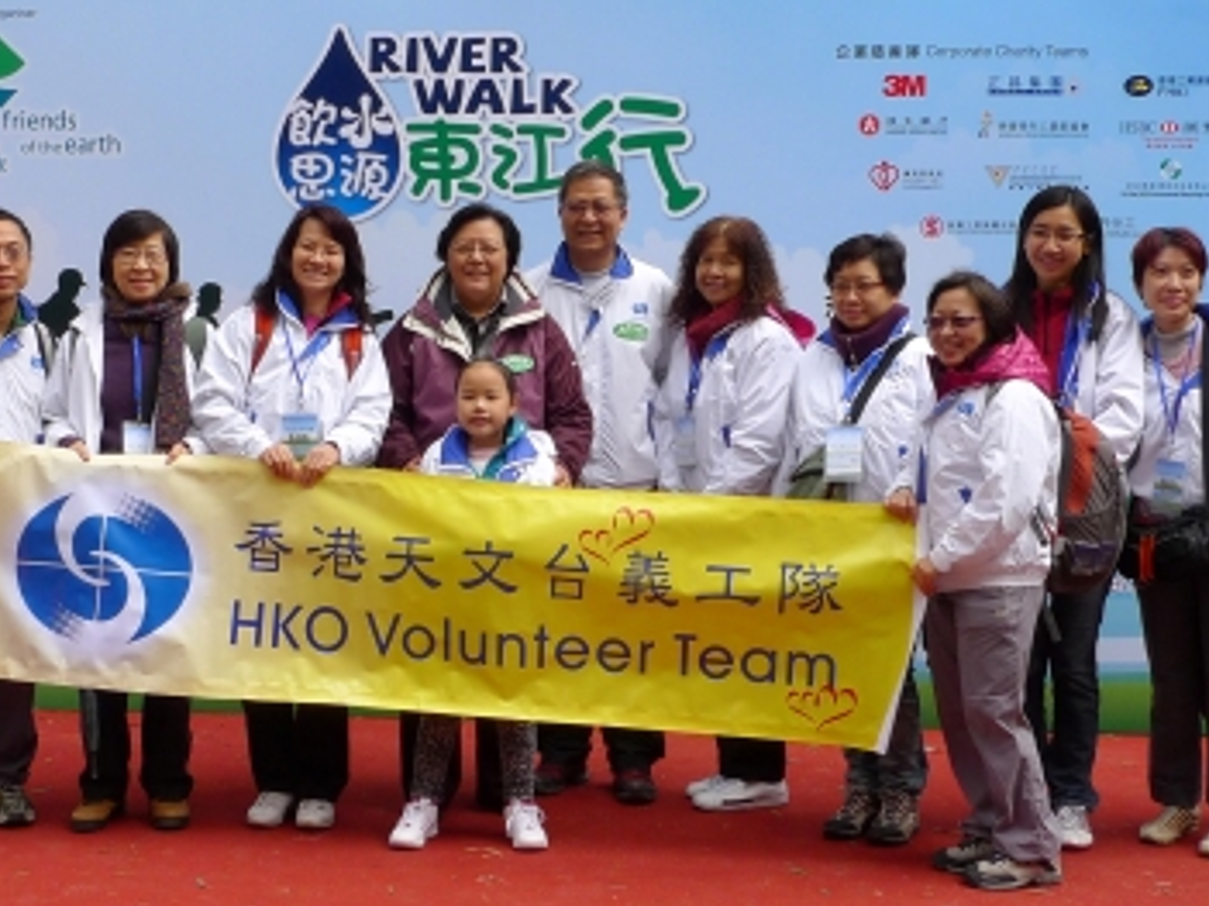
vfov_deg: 30.8
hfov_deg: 40.4
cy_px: 391
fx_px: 1641
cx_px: 534
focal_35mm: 47
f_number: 4.5
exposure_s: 1/100
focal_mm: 5.9
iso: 100
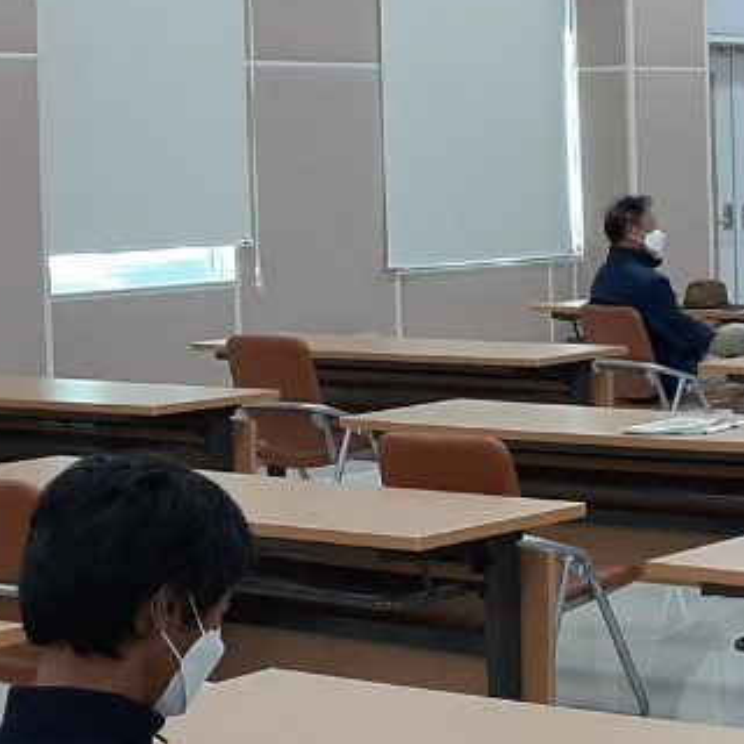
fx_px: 2237
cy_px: 212
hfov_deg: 16.0
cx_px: 1339
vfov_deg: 18.8
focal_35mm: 92
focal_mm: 3.93
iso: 50
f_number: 1.7
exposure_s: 1/60.2
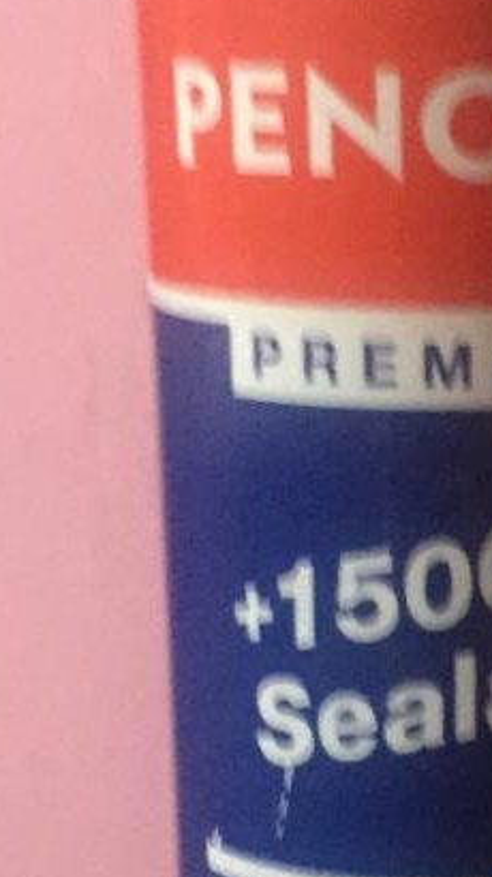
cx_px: 652
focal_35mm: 108
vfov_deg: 19.6
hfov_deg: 10.9
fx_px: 2510
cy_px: 712
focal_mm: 4.15
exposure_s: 1/17
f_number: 2.2
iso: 500
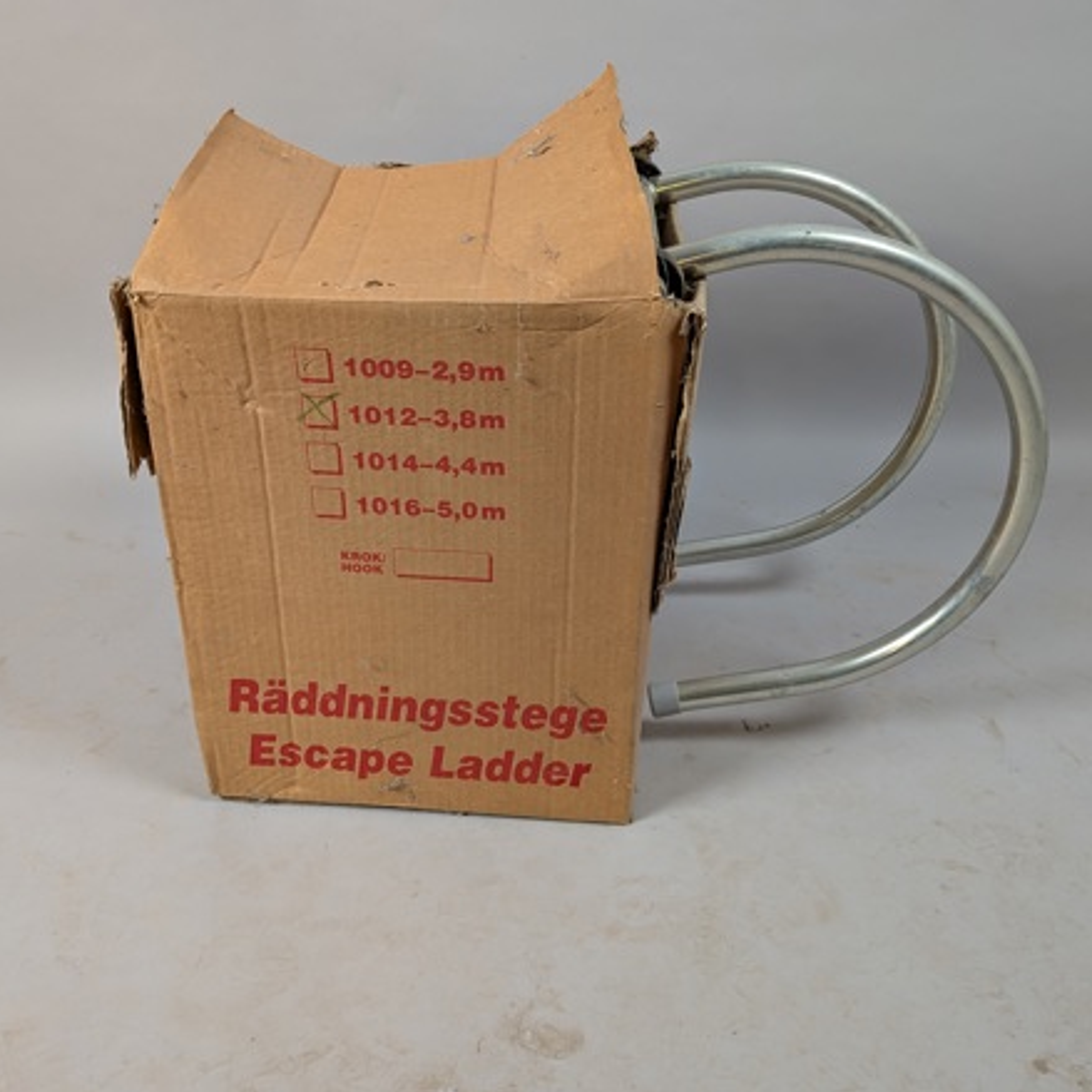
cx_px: 540
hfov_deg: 55.6
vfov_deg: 55.5
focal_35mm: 29
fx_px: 1035
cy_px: 488
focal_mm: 4.53
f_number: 1.7
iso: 43
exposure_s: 1/33.3
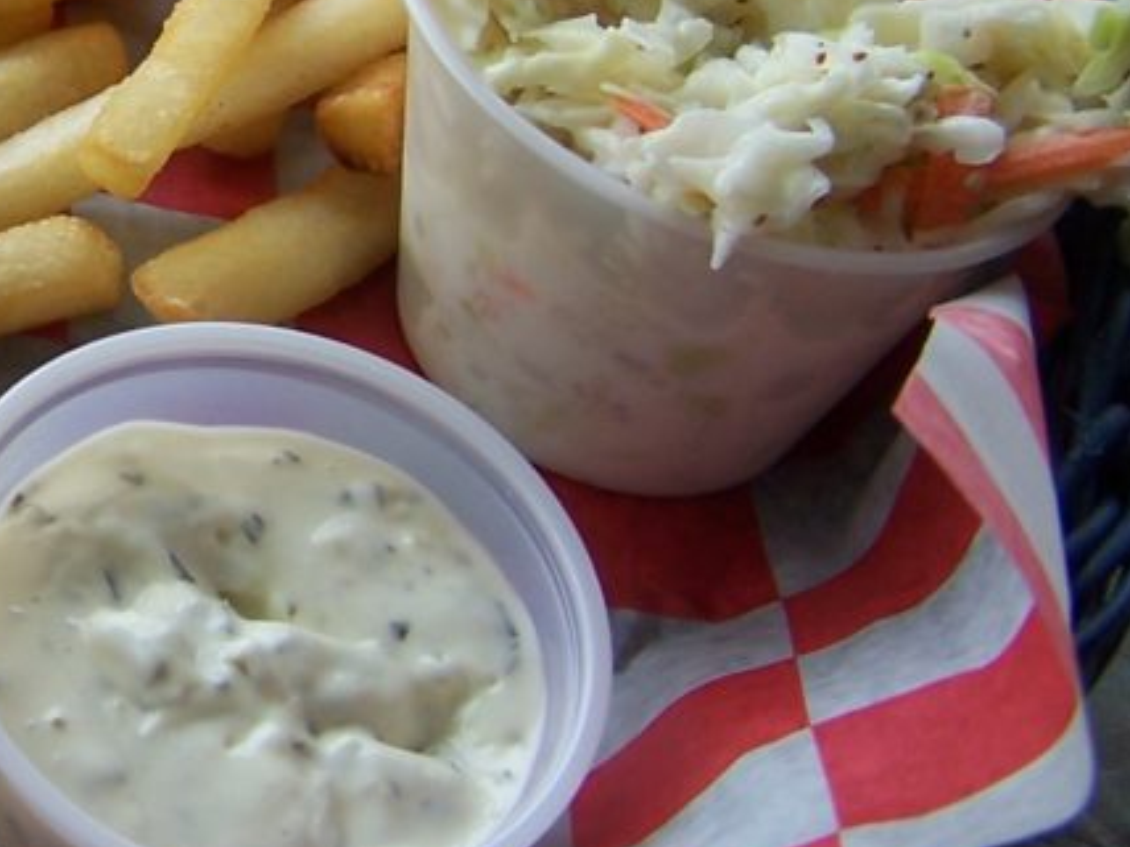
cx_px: -119
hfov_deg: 20.5
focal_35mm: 91
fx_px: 2971
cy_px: 127
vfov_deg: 16.1
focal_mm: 6.3
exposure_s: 1/125
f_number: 2.8
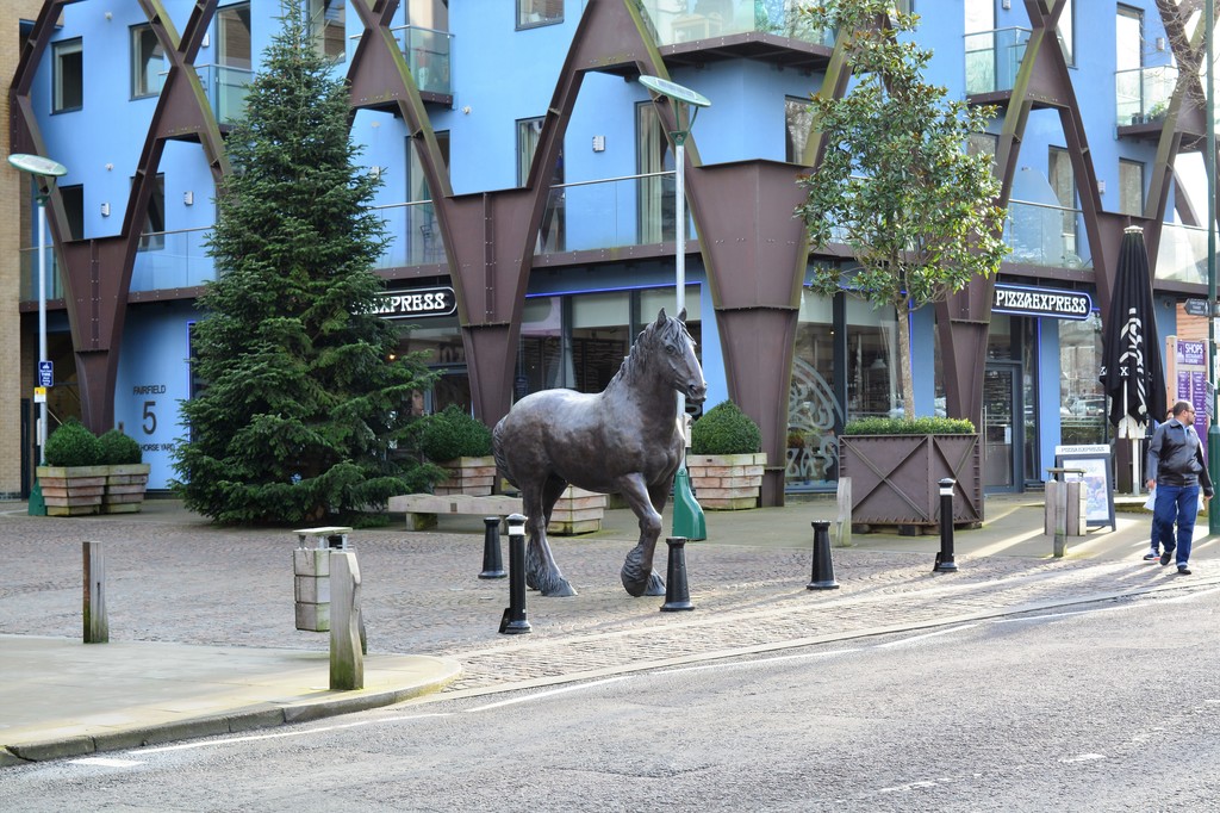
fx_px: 2287
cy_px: 406
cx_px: 610
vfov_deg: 20.1
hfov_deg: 29.9
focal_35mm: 68
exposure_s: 1/60
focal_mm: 45
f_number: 10
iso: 280
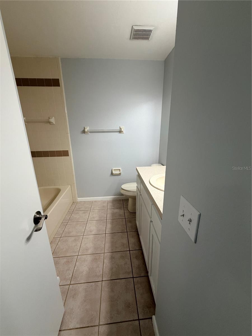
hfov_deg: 85.7
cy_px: 168
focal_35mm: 14
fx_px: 136
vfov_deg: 102.1
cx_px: 126
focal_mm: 2.22
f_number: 2.2
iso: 250
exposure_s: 1/120
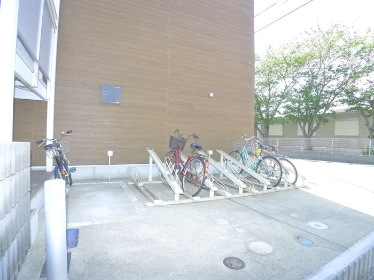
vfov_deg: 56.8
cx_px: 187
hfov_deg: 71.6
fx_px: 259
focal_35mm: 24
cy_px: 140
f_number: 2.8
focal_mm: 5.1
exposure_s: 1/250
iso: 400
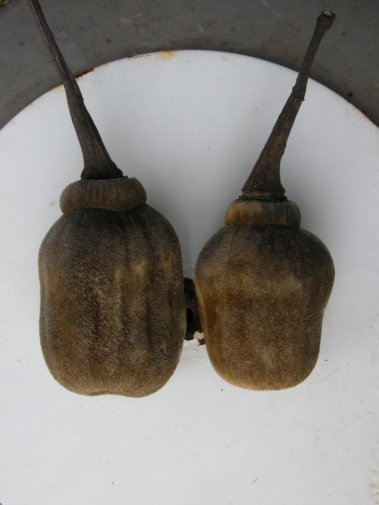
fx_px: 511
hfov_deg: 40.7
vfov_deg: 52.6
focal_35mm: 35
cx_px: 190
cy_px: 252
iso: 64
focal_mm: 7.5
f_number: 3.8
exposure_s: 1/133
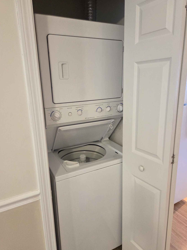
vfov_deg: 71.6
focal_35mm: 24
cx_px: 93
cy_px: 126
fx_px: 173
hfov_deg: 56.8
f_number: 1.8
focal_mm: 5.4
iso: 640
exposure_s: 1/120
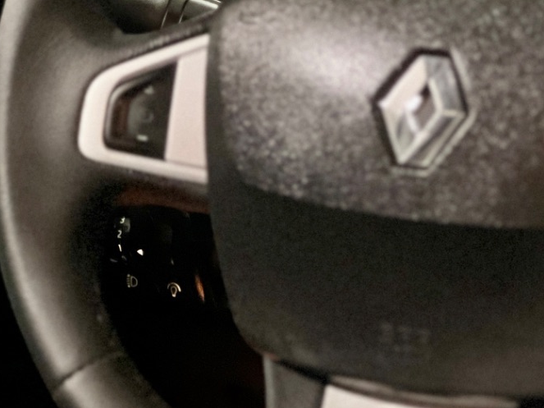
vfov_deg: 6.7
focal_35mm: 223
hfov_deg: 8.8
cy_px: 117
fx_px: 3504
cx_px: 481
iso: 1000
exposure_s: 1/15
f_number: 2.8
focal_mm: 9
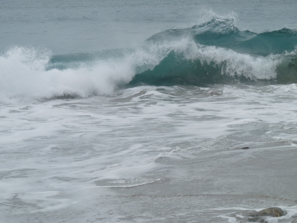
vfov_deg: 11.5
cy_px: 112
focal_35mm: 129
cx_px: 148
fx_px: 1107
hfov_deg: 15.3
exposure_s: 1/320
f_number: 5
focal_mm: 23
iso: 160
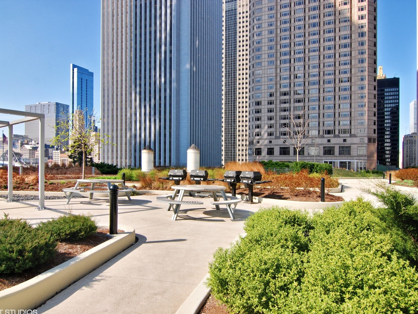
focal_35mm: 23
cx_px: 215
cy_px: 158
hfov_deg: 73.9
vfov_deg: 58.9
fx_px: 278
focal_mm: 14
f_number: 8
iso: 200
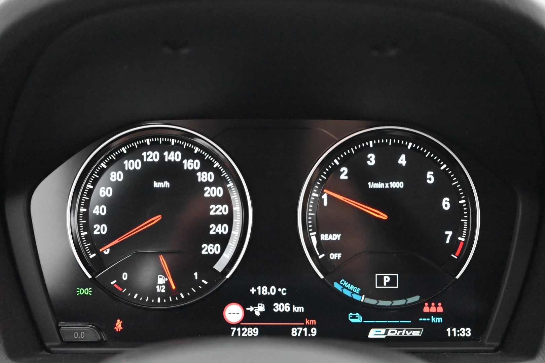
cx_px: 272
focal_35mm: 39
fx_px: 590
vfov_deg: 34.2
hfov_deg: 49.6
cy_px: 182
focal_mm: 39
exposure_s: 1/60
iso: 18000
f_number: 5.3
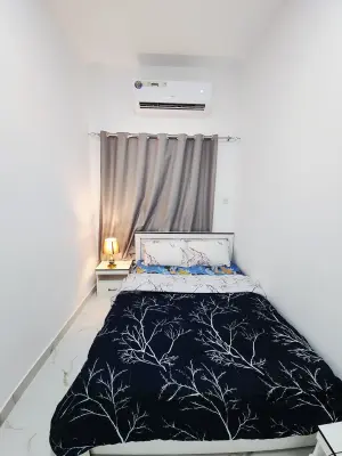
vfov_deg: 106.2
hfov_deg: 89.9
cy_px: 228
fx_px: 171
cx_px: 171
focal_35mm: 13
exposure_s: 1/60
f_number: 2.2
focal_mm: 2.2
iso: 250
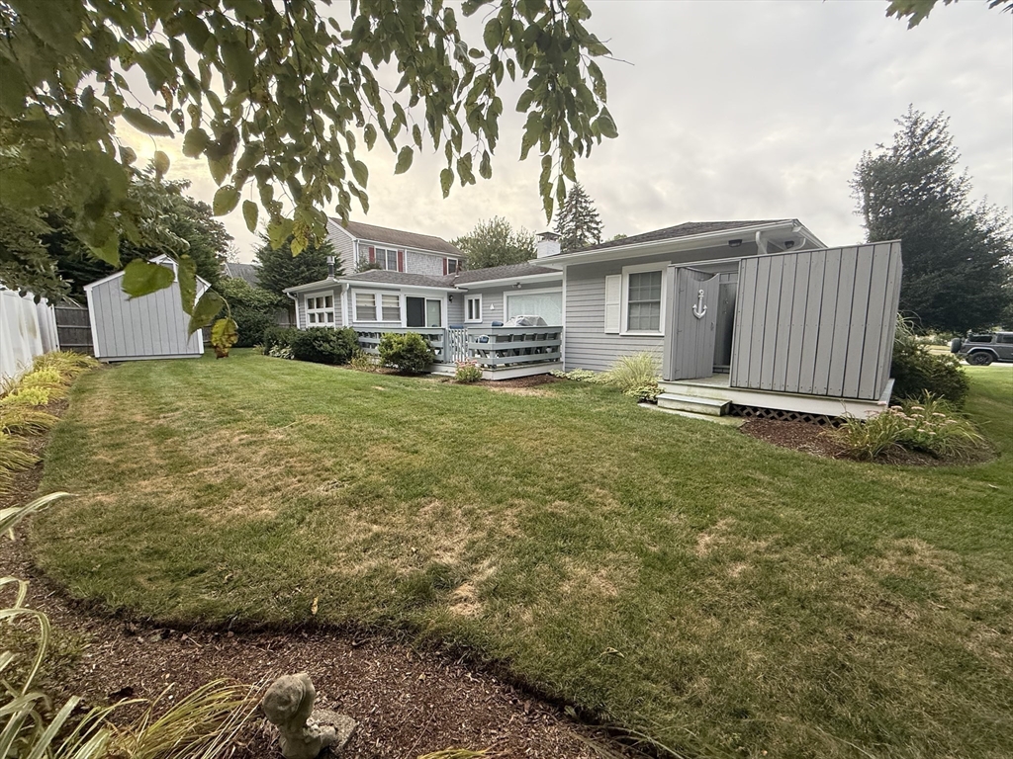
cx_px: 506
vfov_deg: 85.7
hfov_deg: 102.1
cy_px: 380
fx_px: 410
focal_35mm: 14
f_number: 2.2
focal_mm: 2.22
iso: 160
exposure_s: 1/99
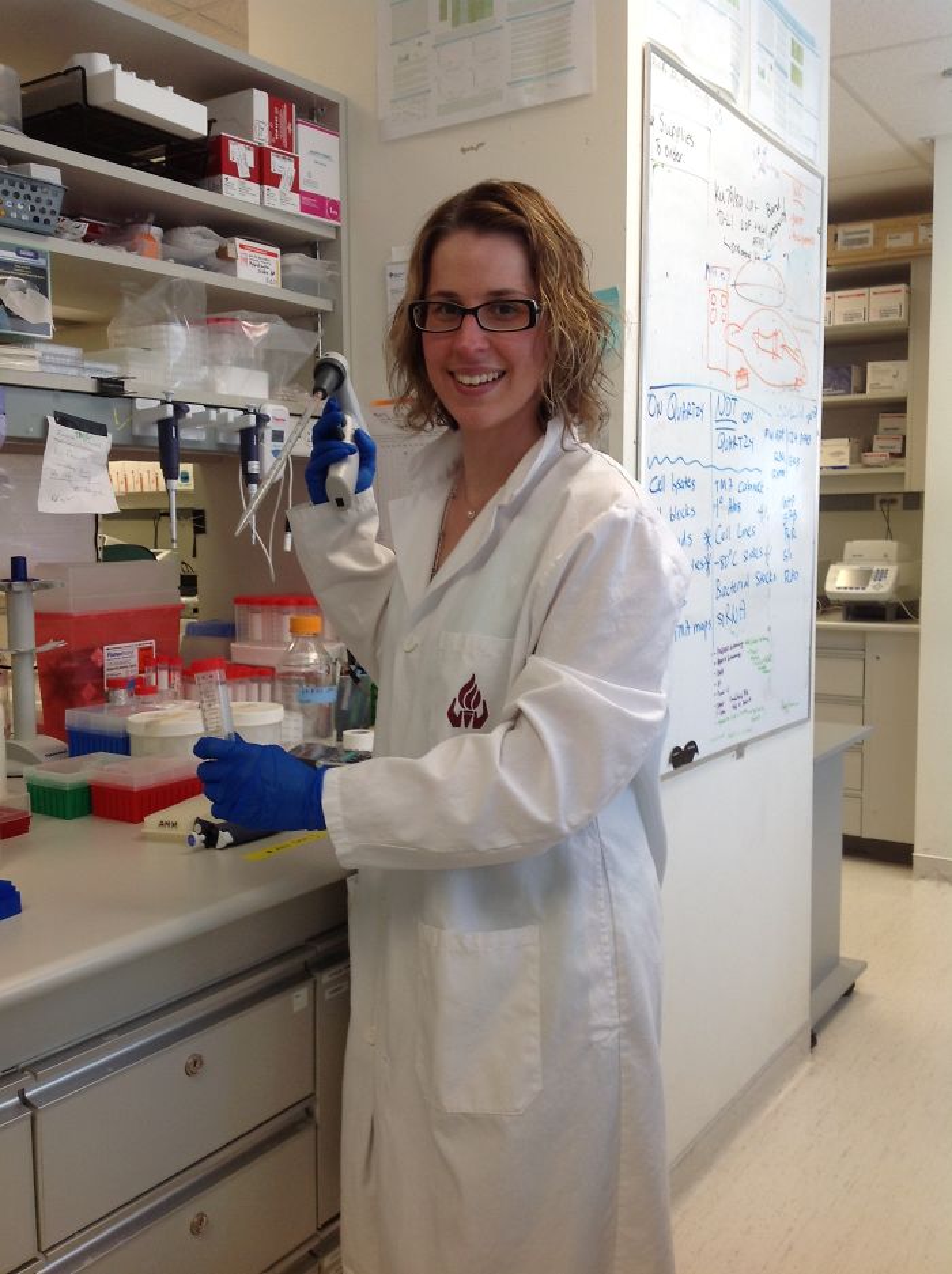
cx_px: 476
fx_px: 1287
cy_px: 637
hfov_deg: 40.6
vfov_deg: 52.7
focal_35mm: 35
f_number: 2.4
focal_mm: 4.28
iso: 64
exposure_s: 1/40
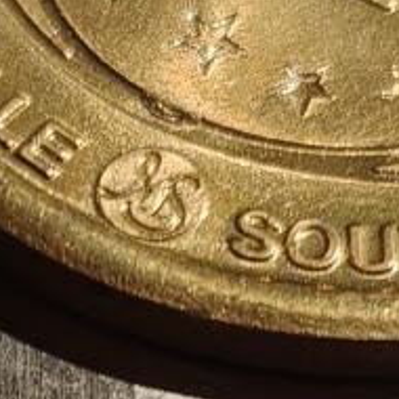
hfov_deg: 8.9
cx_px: -99
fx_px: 2517
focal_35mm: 193
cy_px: 561
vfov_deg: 8.9
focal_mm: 6.06
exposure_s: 1/200
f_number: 1.6
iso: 250
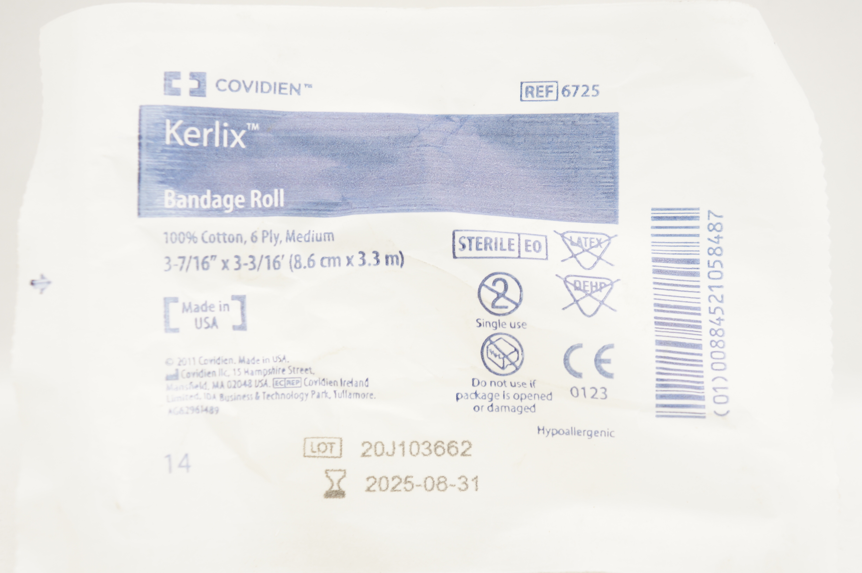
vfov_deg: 16.5
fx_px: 1973
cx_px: 431
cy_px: 286
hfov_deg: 24.6
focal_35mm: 82
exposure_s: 1/30
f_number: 5.6
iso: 200
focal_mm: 55
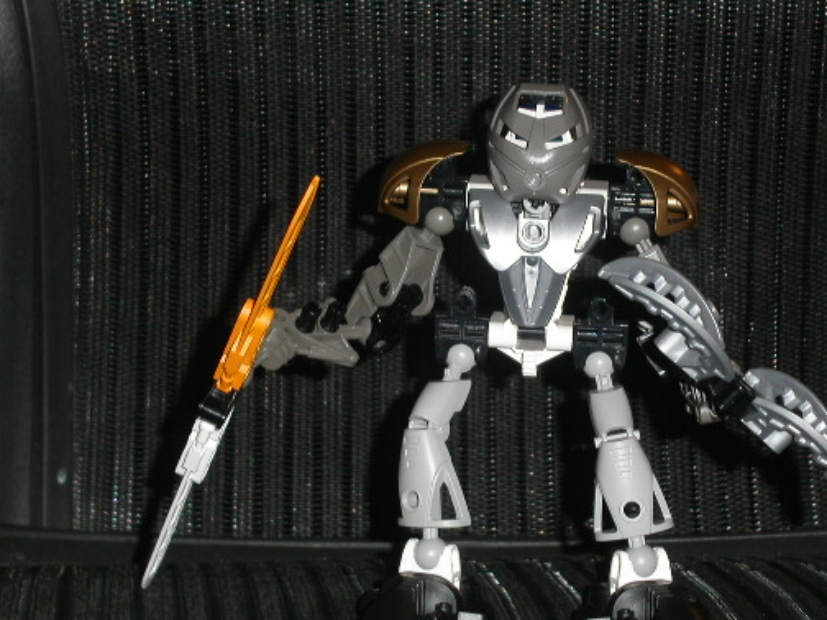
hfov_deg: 14.5
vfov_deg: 10.9
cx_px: 507
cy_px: 325
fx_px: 3249
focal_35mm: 136
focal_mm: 22
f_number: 4.5
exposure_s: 1/90
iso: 100
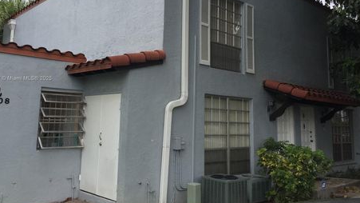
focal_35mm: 35
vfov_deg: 33.6
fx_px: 334
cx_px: 172
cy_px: 79
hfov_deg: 56.6
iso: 32
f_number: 2.2
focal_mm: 4.15
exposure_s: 1/807
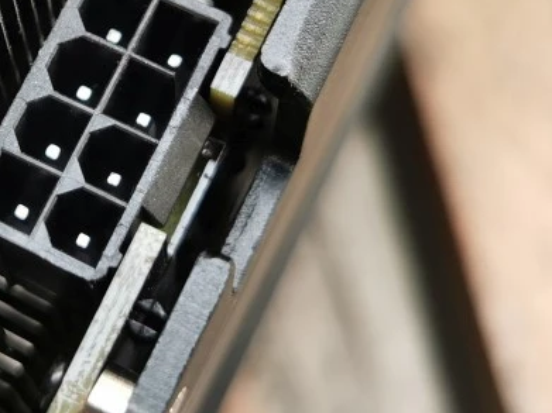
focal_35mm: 86
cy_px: 82
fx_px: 1371
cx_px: 34
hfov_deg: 22.1
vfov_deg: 17.0
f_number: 1.6
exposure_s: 1/100
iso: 80
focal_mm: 5.56
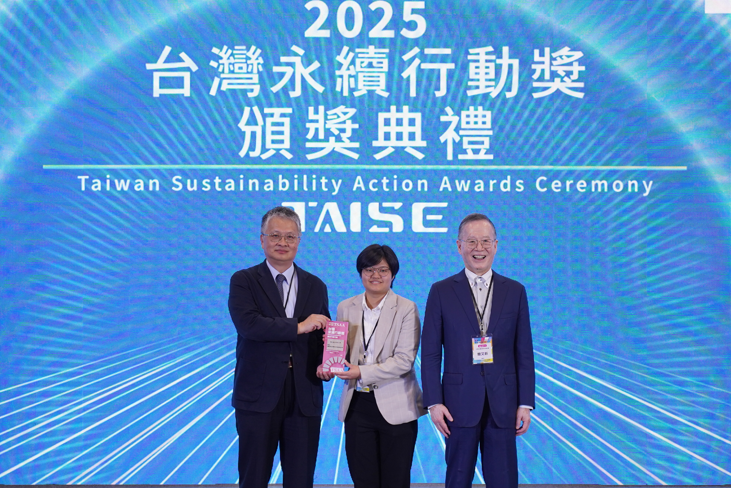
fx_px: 2822
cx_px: 366
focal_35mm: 139
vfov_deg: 9.9
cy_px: 244
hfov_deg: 14.8
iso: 500
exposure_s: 1/160
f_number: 4
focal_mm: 93
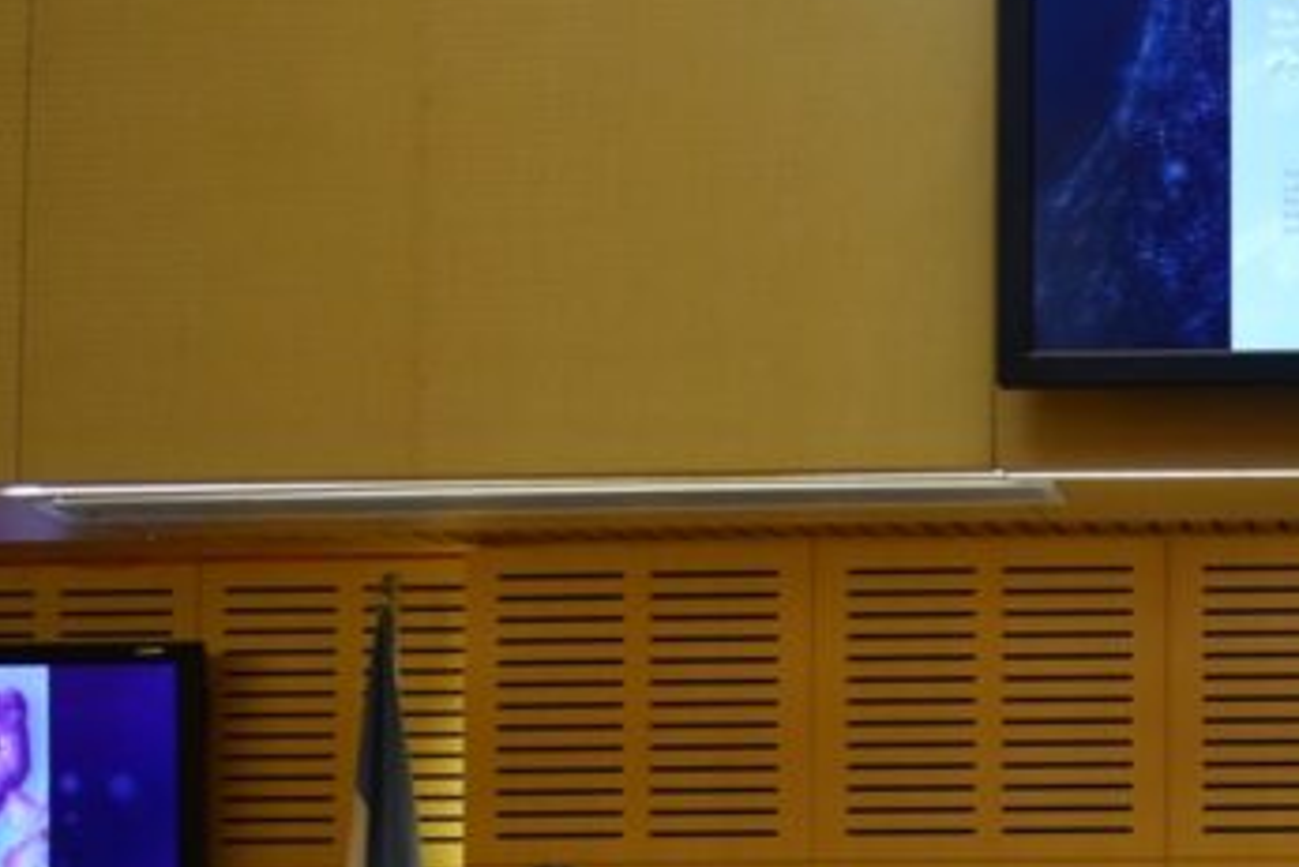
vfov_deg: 21.9
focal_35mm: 60
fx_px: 2166
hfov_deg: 30.2
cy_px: 843
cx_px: 1404
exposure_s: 1/125
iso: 1000
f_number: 3.5
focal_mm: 18
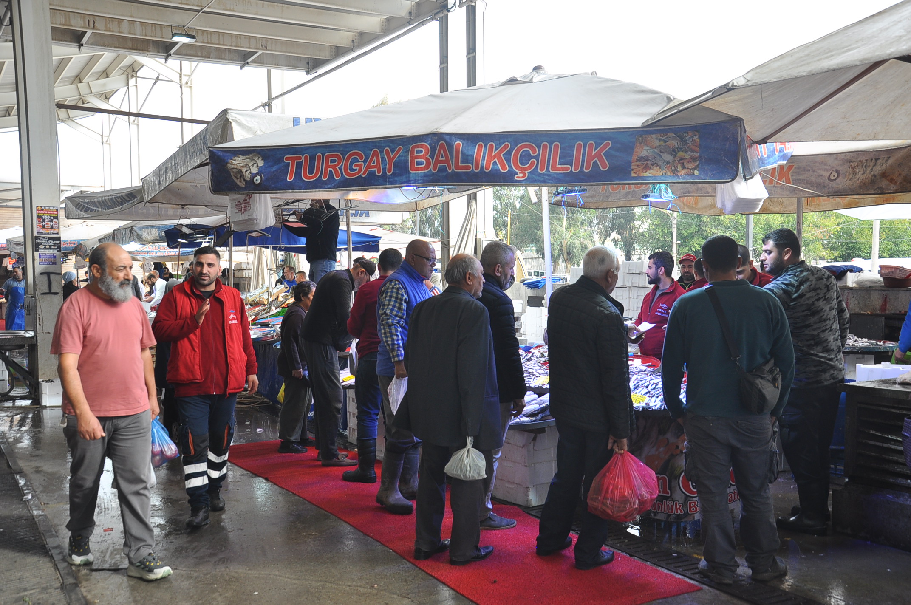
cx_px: 456
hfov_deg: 53.2
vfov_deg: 36.8
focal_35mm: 36
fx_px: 910
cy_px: 302
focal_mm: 24
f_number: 5.6
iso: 200
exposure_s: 1/125
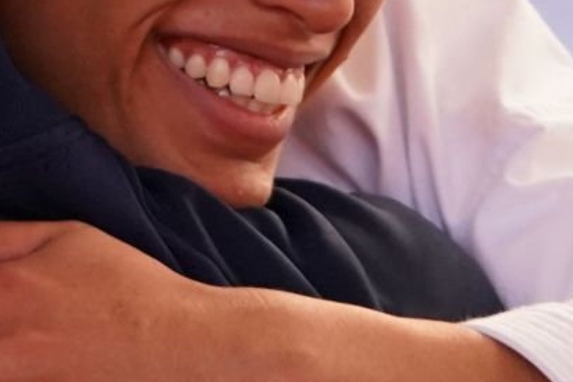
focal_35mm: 660
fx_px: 10508
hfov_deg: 3.1
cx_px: 253
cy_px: 224
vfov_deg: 2.1
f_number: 2.8
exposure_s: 1/500
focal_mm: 101
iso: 2500
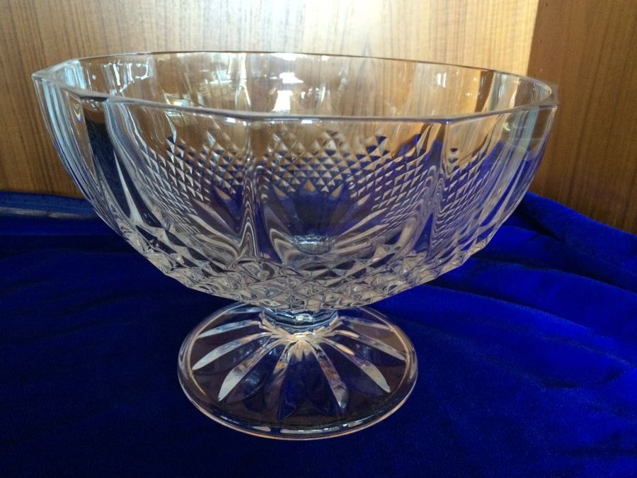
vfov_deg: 46.8
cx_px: 318
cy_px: 239
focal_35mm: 30
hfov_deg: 60.0
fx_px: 552
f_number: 2.2
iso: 320
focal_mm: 4.12
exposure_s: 1/15
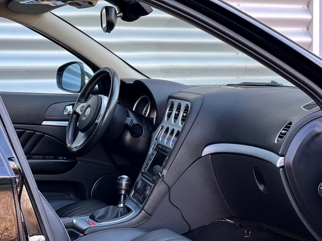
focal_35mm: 77
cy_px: 120
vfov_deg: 19.1
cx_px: 161
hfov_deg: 25.3
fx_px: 716
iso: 64
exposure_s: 1/121
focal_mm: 9
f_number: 2.8
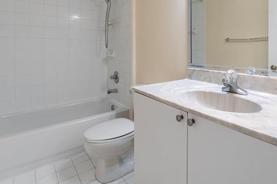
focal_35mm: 21
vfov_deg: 60.3
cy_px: 90
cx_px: 153
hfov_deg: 82.0
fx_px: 159
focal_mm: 11
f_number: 4
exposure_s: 1/60
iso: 320
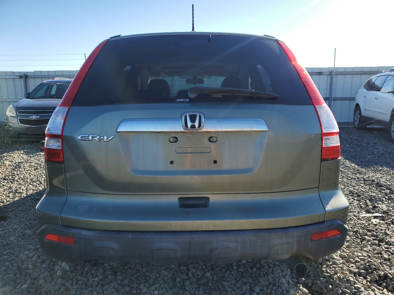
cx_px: 197
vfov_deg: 53.1
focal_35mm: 26
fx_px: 296
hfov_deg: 67.3
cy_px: 148
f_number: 1.5
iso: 50
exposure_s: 1/1667
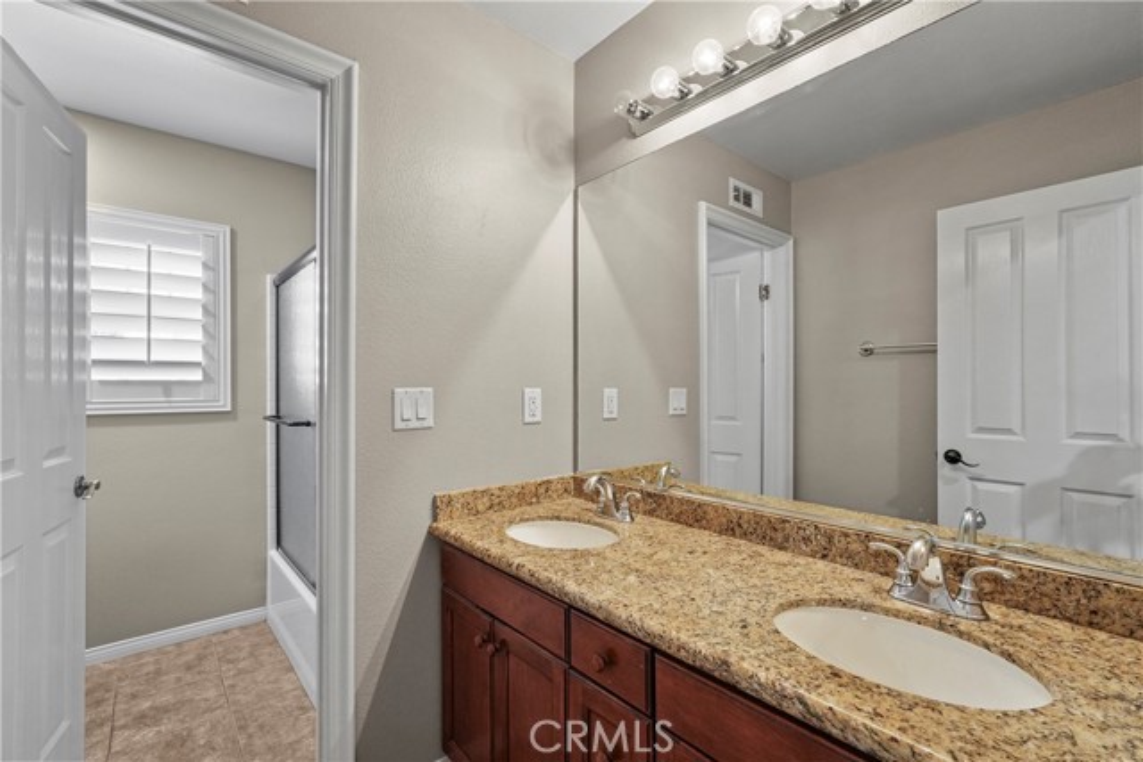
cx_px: 572
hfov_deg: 96.7
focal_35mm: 16
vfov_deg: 73.8
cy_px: 381
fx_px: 508
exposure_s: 1/15
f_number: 5
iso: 800
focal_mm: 16
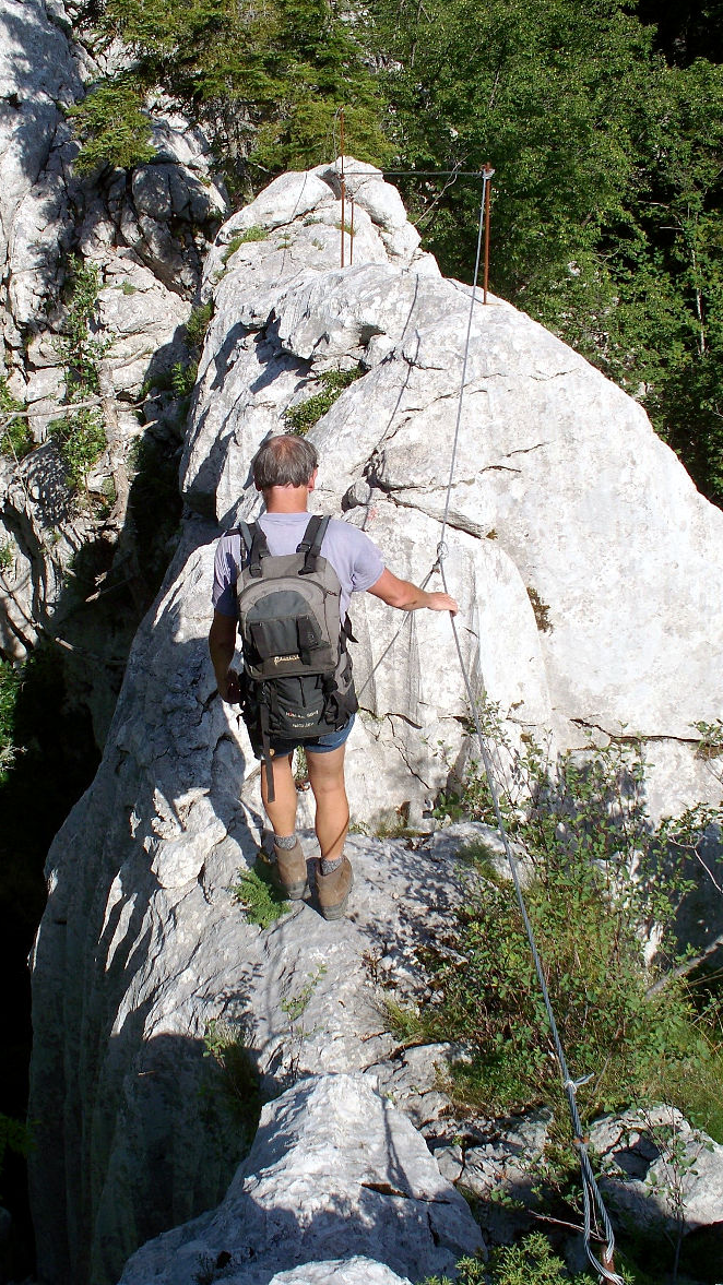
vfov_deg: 50.5
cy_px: 639
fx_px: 1363
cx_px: 323
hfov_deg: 29.7
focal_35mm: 40
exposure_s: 1/500
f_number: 5
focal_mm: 7.54
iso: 64
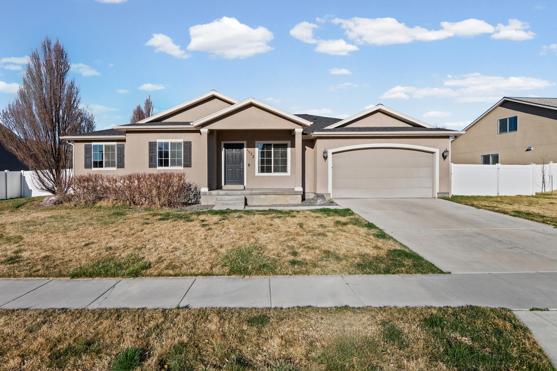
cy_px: 186
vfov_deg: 73.7
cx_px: 278
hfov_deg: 96.7
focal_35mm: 16
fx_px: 248
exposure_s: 1/1000
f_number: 9
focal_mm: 16
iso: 250
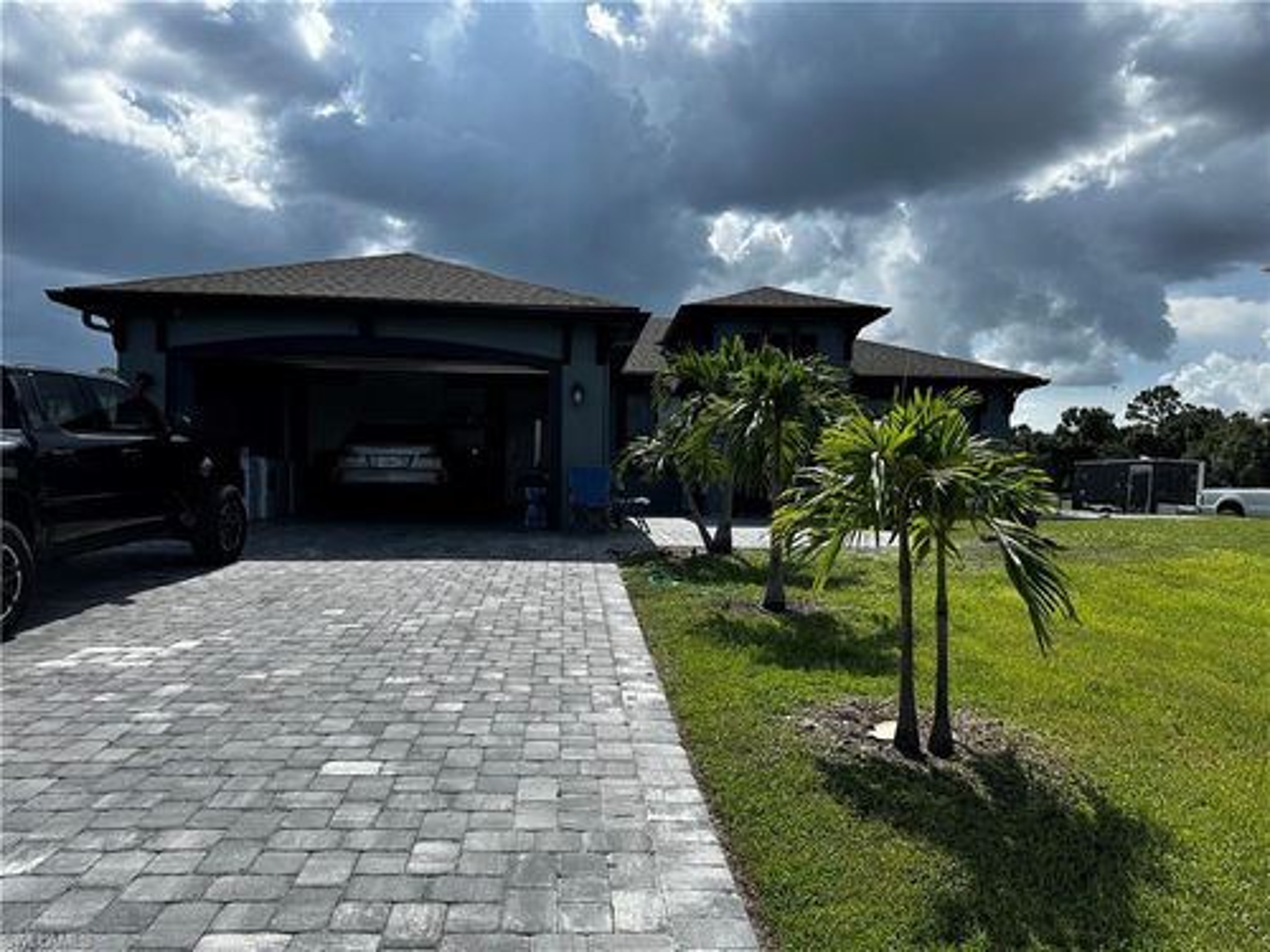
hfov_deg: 71.6
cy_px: 476
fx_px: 881
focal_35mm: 24
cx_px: 635
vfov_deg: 56.8
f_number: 1.78
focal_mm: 6.86
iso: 80
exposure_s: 1/5263
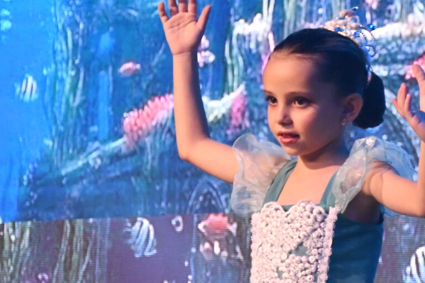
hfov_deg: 8.3
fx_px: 2903
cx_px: 415
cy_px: 173
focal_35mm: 246
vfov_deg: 5.6
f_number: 5
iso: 3200
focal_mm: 66
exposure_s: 1/200
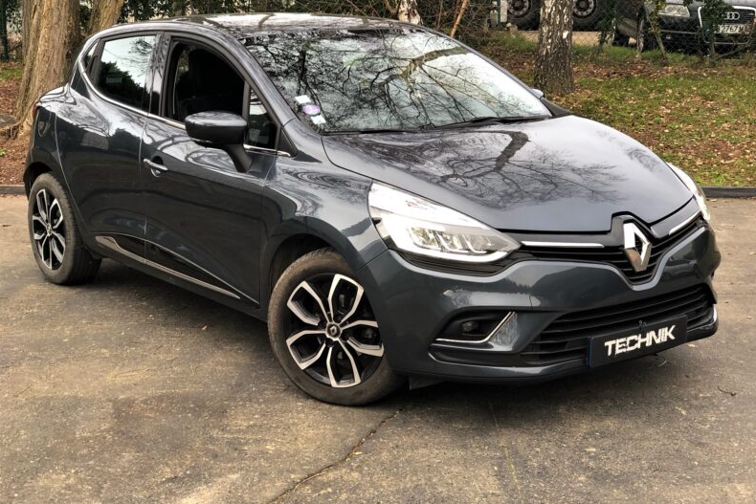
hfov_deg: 33.4
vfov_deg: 22.6
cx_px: 381
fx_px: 1260
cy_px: 233
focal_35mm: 60
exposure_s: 1/33
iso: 25
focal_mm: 6.6
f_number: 2.8
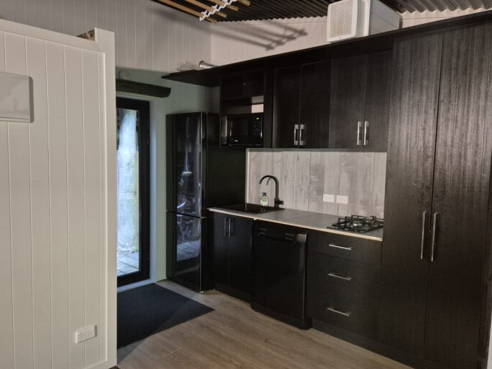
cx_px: 241
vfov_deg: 51.4
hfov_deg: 65.3
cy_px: 184
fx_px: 384
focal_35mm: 27
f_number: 1.8
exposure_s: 1/50
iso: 2000
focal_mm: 5.4
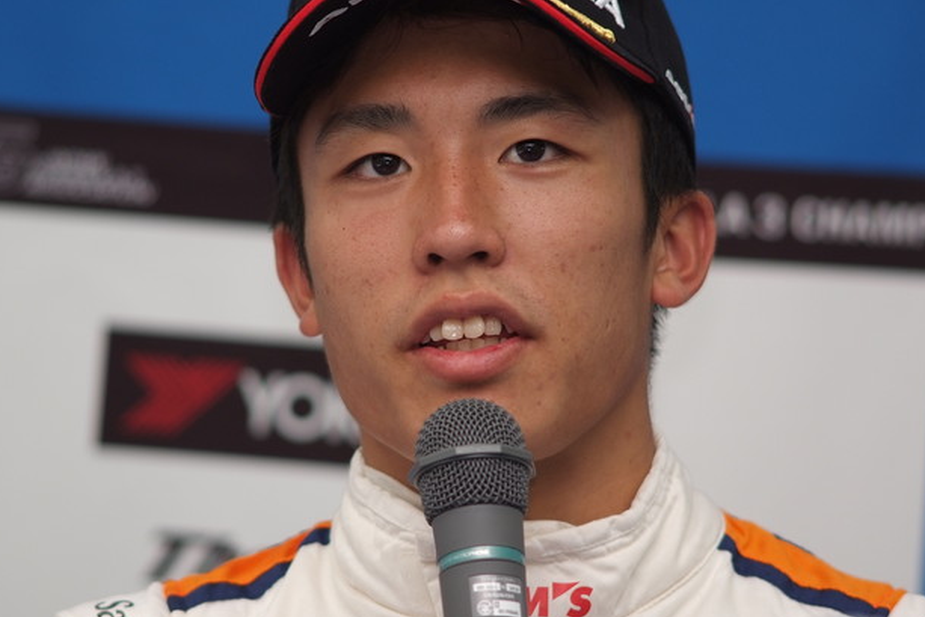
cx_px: 460
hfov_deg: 6.5
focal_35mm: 317
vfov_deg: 4.3
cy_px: 312
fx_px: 8147
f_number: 2.8
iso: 400
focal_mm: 180
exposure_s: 1/250
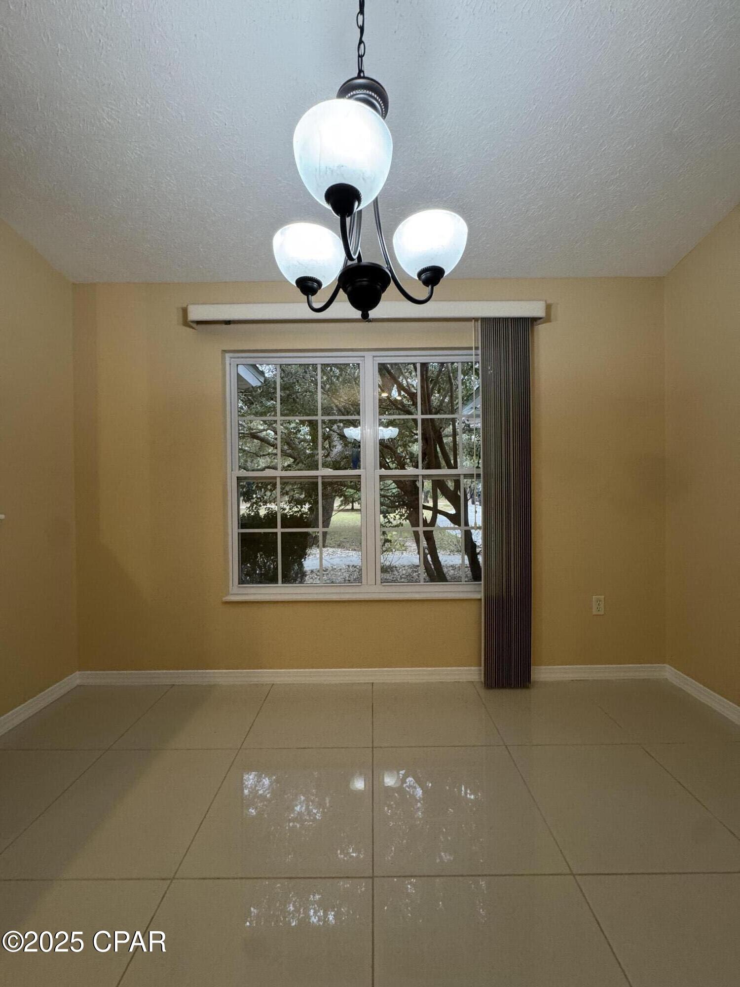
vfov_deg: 102.1
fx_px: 399
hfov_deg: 85.7
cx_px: 370
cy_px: 494
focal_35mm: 14
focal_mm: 2.22
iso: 200
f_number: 2.2
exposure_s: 1/60
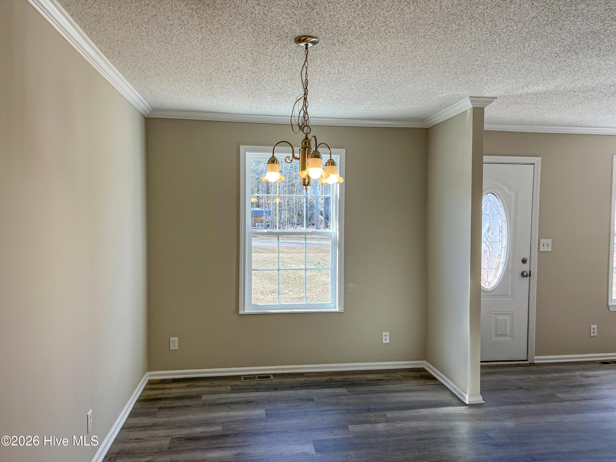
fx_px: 463
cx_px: 308
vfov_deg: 53.1
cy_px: 231
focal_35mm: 26
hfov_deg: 67.3
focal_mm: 5.1
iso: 40
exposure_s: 1/179
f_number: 1.6
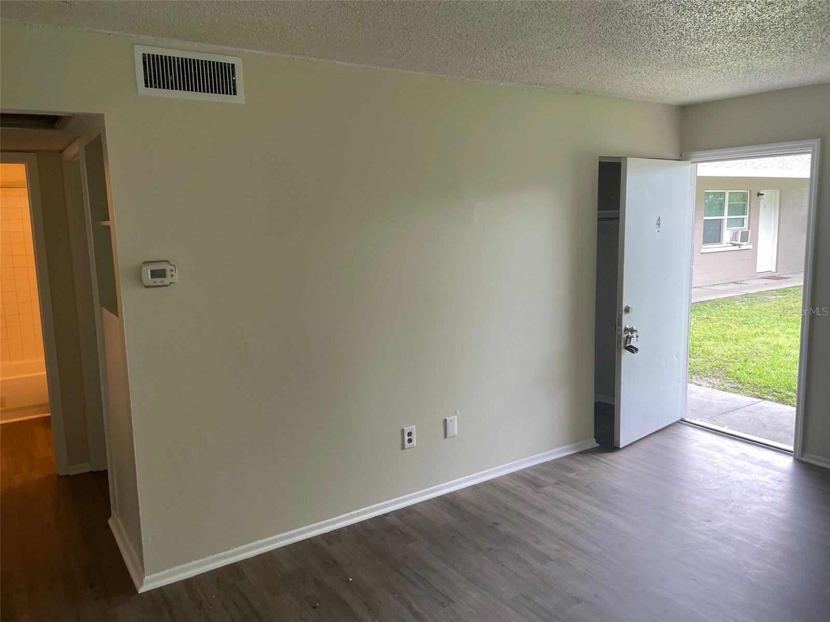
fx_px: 623
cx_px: 415
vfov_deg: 53.1
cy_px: 311
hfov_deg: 67.3
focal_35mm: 26
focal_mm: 4.2
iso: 80
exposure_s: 1/60
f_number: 1.6
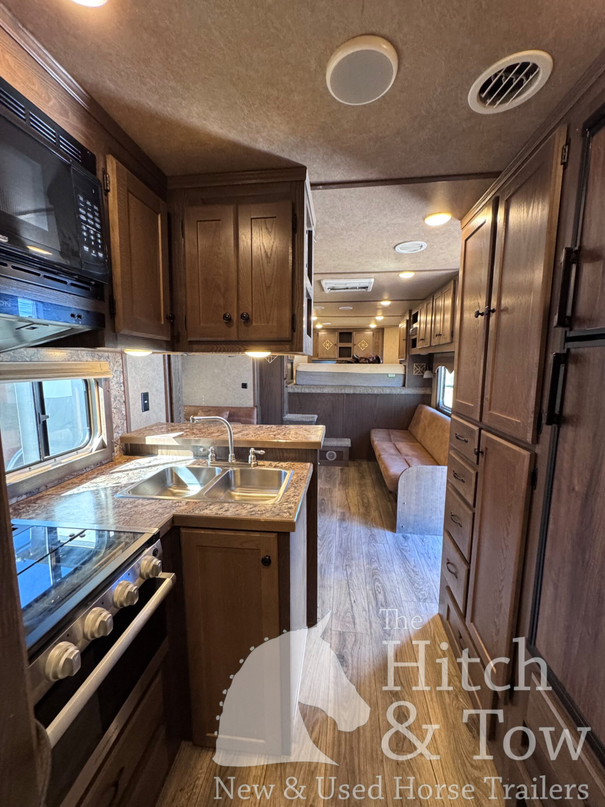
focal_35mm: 14
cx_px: 302
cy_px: 404
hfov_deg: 85.7
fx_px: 326
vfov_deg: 102.1
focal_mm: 2.22
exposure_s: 1/60
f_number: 2.2
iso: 400
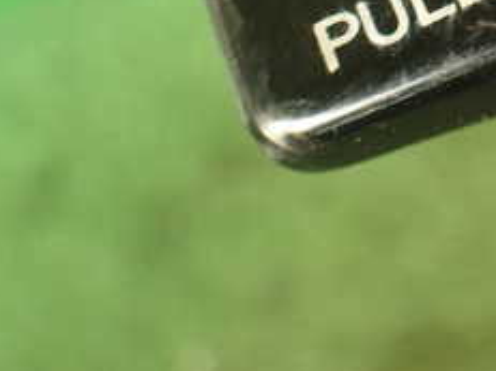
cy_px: -60
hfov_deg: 22.7
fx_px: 1189
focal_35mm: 83
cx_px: 490
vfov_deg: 17.1
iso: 200
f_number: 2.4
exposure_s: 1/40
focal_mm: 5.79
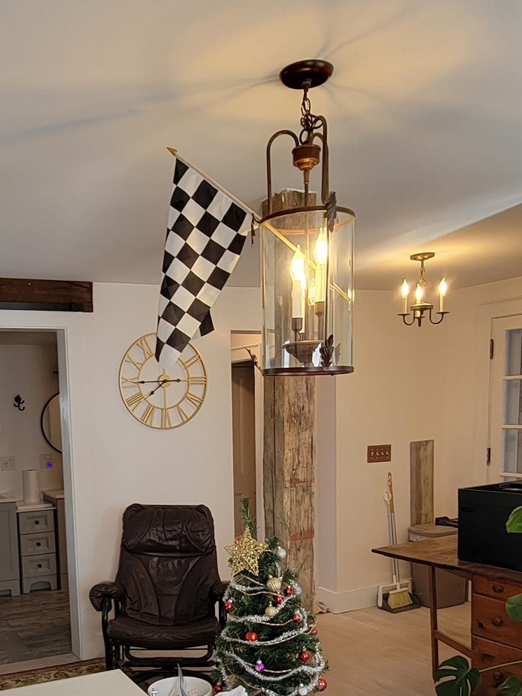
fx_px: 643
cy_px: 510
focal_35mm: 32
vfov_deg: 54.5
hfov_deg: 43.5
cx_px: 171
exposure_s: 1/60
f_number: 2.2
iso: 64
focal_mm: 2.2
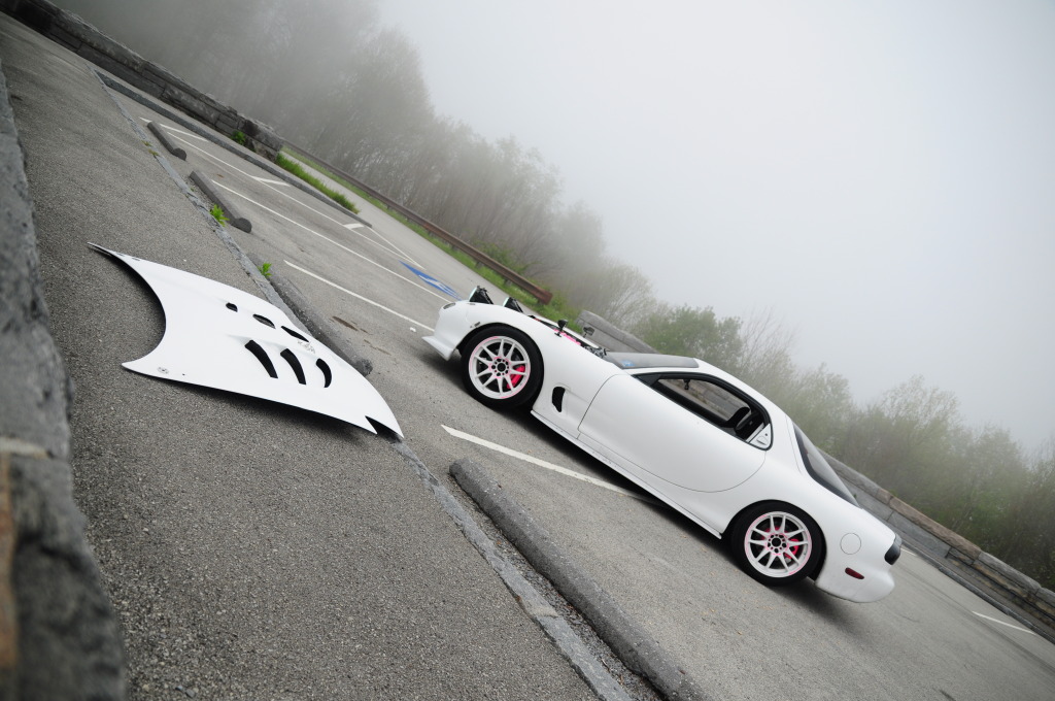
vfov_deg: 50.3
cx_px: 528
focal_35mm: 26
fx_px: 746
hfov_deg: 70.5
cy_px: 350
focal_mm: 17
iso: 200
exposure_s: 1/160
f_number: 3.5
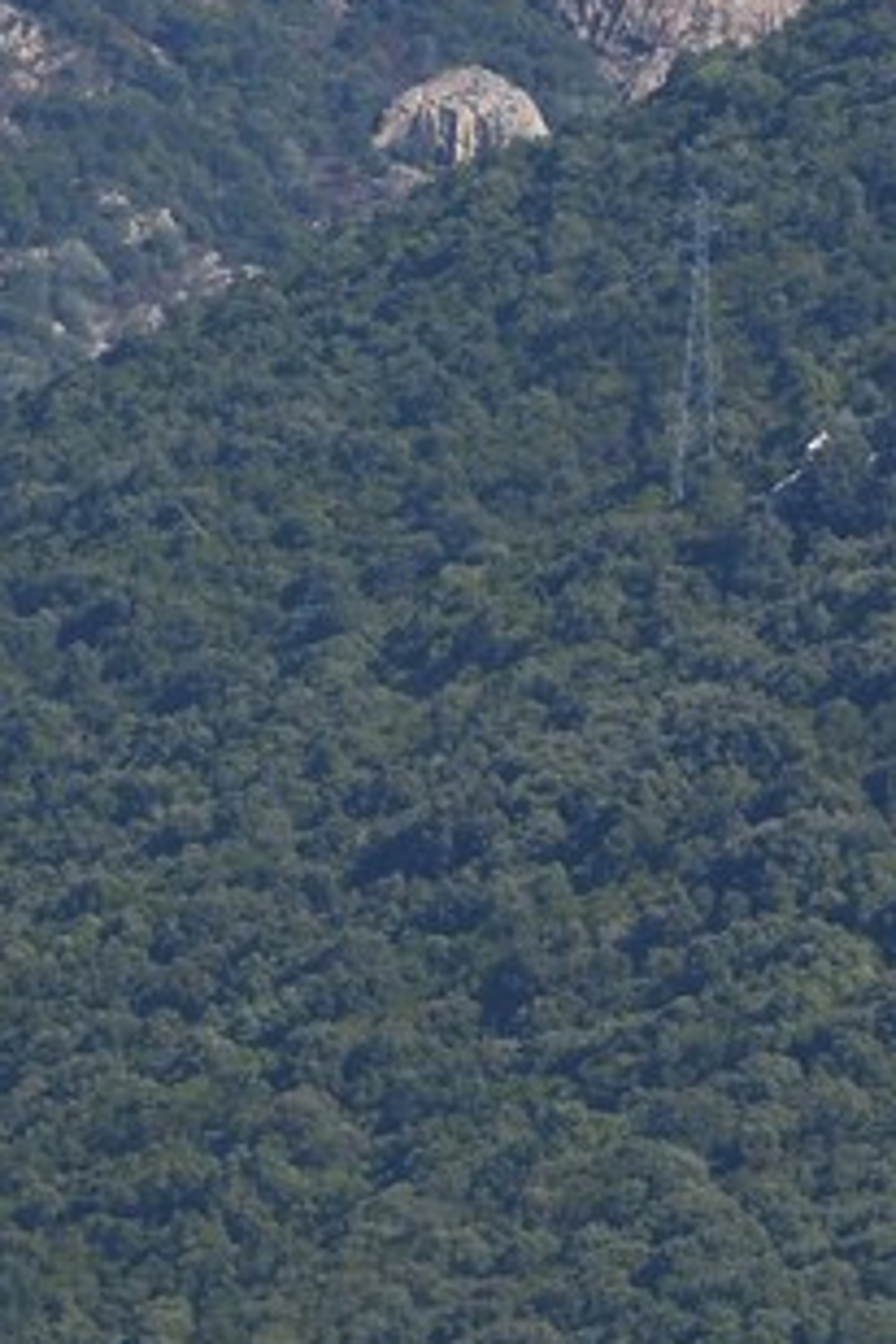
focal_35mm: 1035
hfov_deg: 1.3
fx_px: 38637
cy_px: 2375
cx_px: -1237
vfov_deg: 2.0
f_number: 11
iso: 200
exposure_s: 1/250
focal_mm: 200
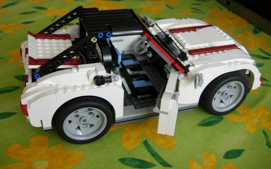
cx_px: 138
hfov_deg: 50.4
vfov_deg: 32.7
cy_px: 67
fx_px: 288
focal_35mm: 39
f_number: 2.7
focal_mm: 7.5
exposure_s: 1/34.8
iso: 50
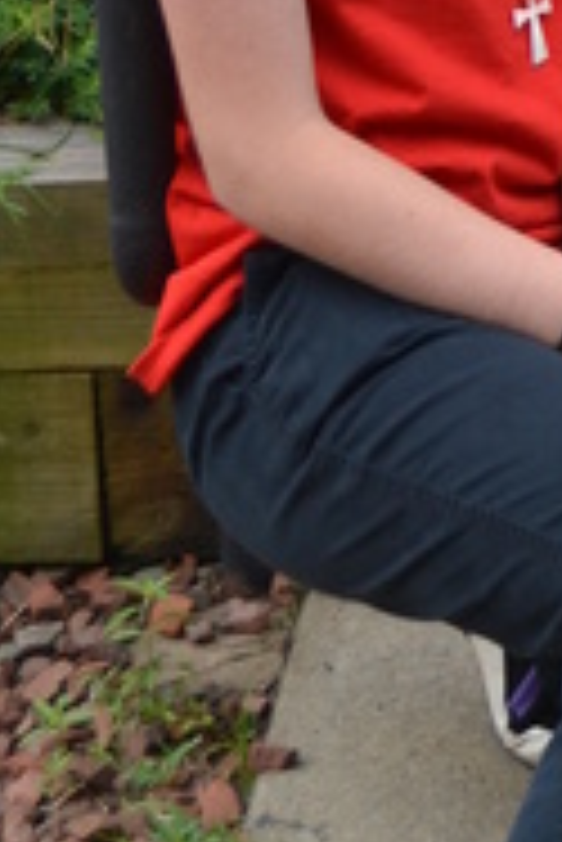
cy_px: -707
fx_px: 4861
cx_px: 1146
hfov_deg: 6.4
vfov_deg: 9.4
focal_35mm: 208
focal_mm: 24
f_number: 5.6
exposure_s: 1/125
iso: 110
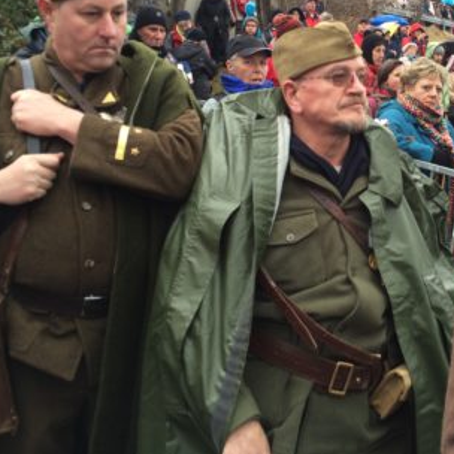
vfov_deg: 35.0
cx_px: 349
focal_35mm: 48
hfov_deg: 34.5
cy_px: 152
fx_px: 712
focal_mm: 4.12
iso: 50
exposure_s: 1/60
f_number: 2.2
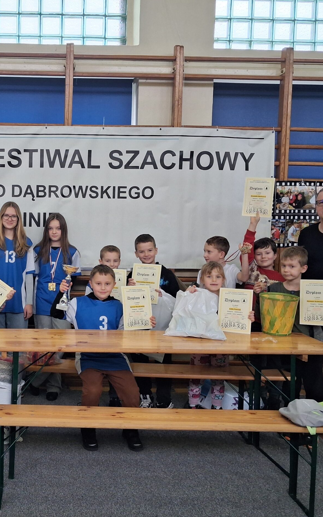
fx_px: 549
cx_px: 34
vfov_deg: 50.4
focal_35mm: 39
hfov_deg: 31.3
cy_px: 263
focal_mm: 4
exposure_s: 1/120
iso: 250
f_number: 1.8
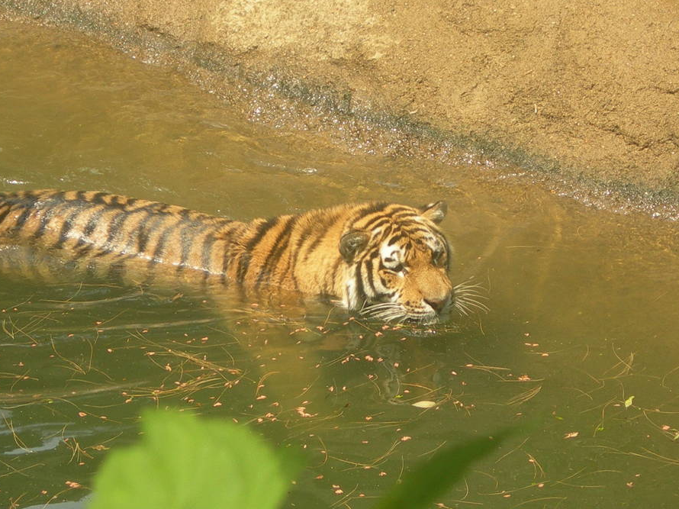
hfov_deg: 9.7
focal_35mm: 205
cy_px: 192
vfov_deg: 7.2
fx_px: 4020
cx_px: 404
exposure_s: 1/124
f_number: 4.9
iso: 50
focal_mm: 23.4
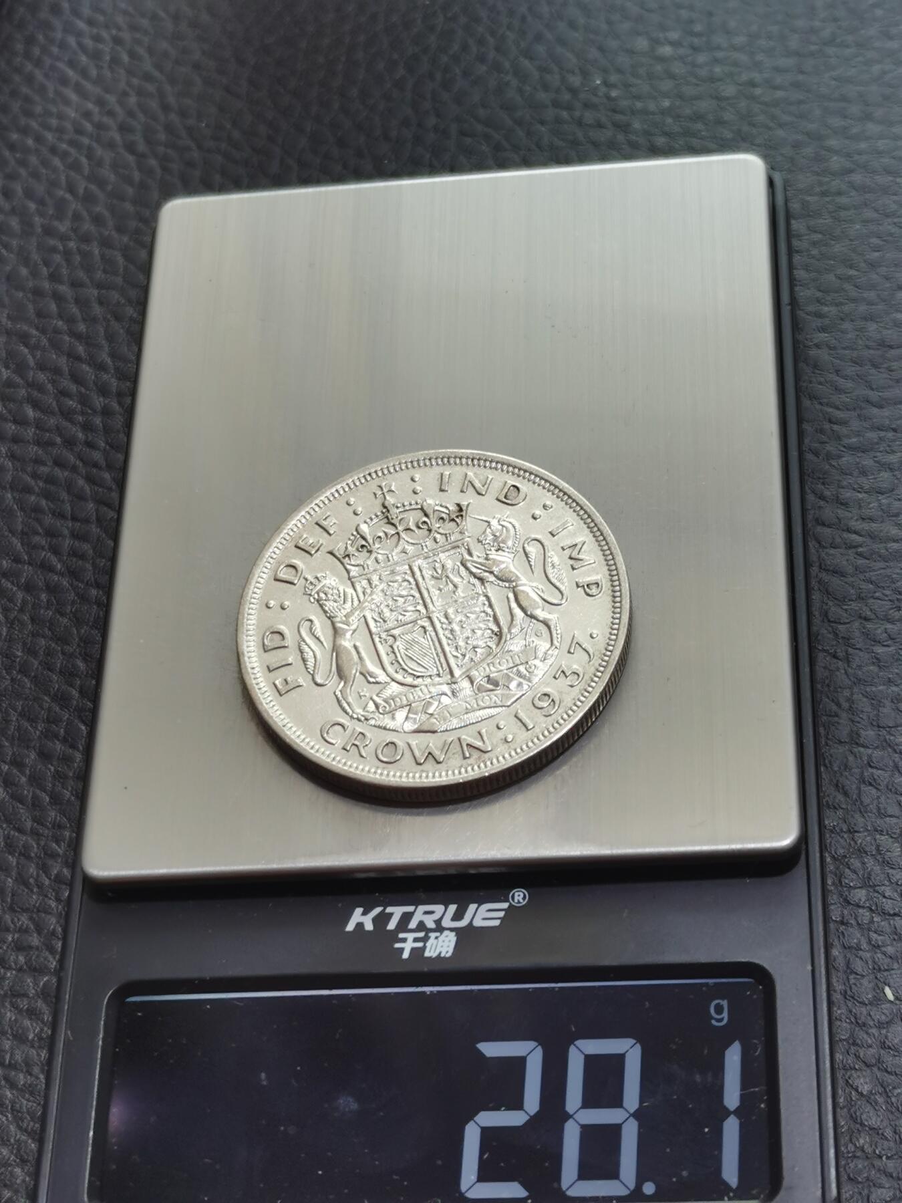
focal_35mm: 70
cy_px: 602
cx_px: 451
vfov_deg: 27.8
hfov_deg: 21.0
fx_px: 2432
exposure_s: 1/100
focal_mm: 5.58
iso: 50
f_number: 1.8
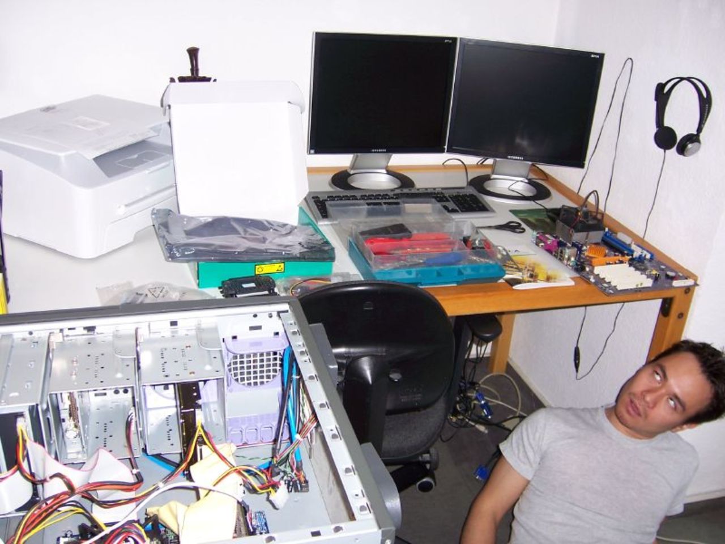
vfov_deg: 39.7
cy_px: 272
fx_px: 754
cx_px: 362
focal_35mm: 36
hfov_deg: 51.4
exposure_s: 1/60
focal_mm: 6.2
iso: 80
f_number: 2.8
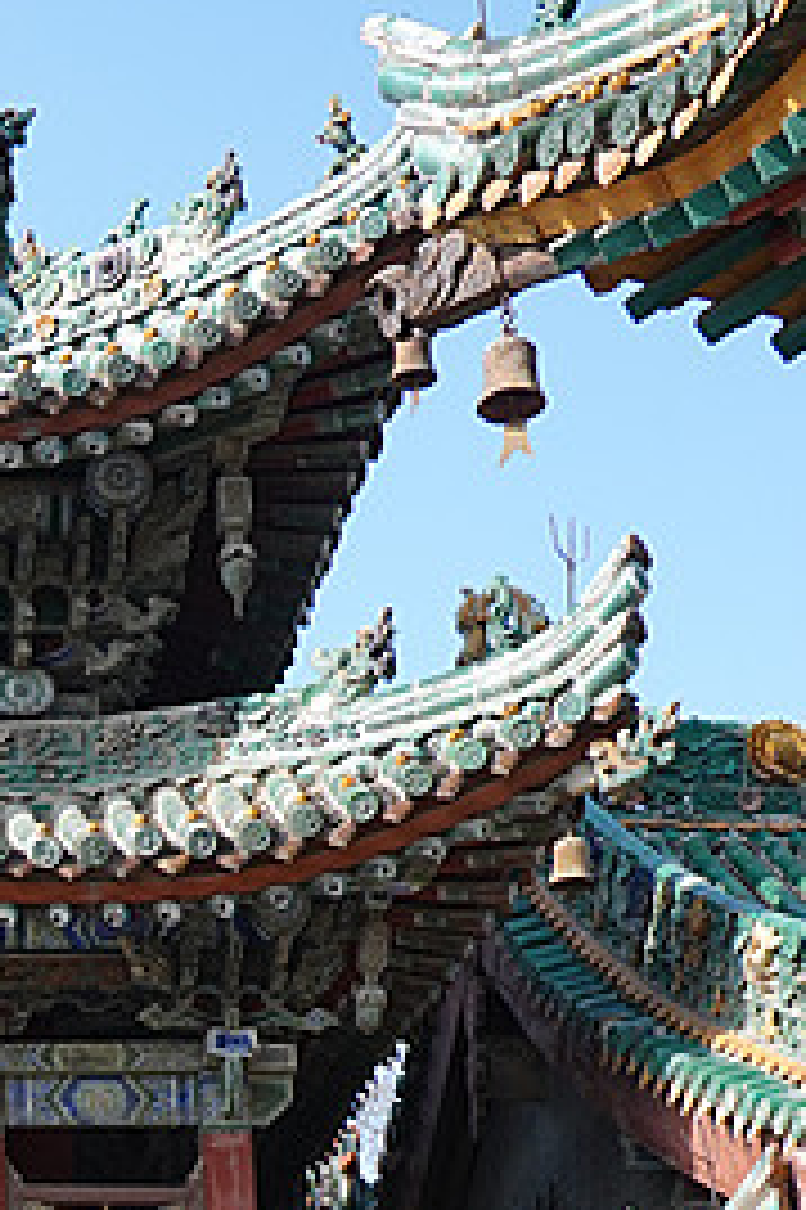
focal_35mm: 98
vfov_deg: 19.8
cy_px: 1385
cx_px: -277
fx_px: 3295
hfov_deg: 13.4
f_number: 4
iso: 125
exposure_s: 1/500
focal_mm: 12.25
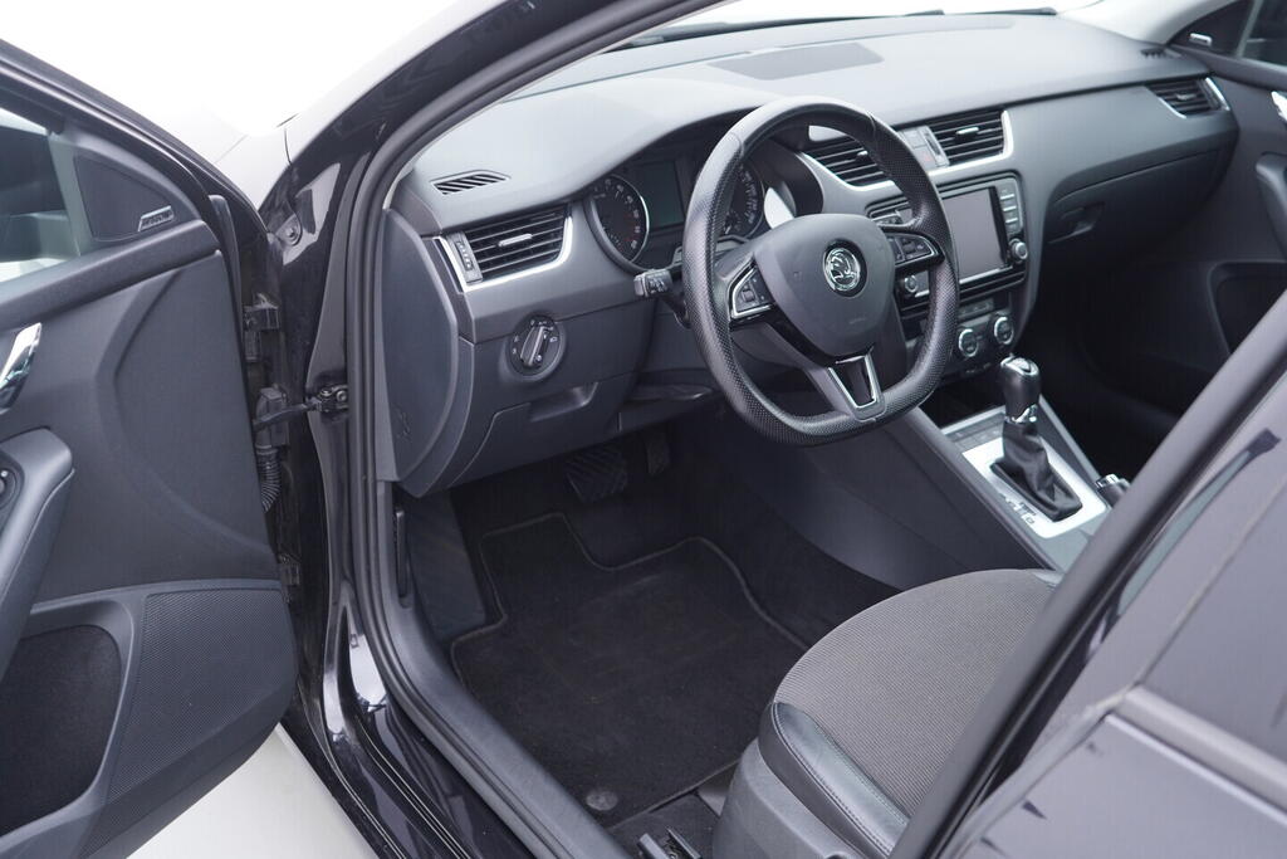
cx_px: 644
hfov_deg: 53.1
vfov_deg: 36.9
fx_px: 1287
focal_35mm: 36
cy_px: 430
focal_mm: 24
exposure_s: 1/40
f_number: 2.8
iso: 250
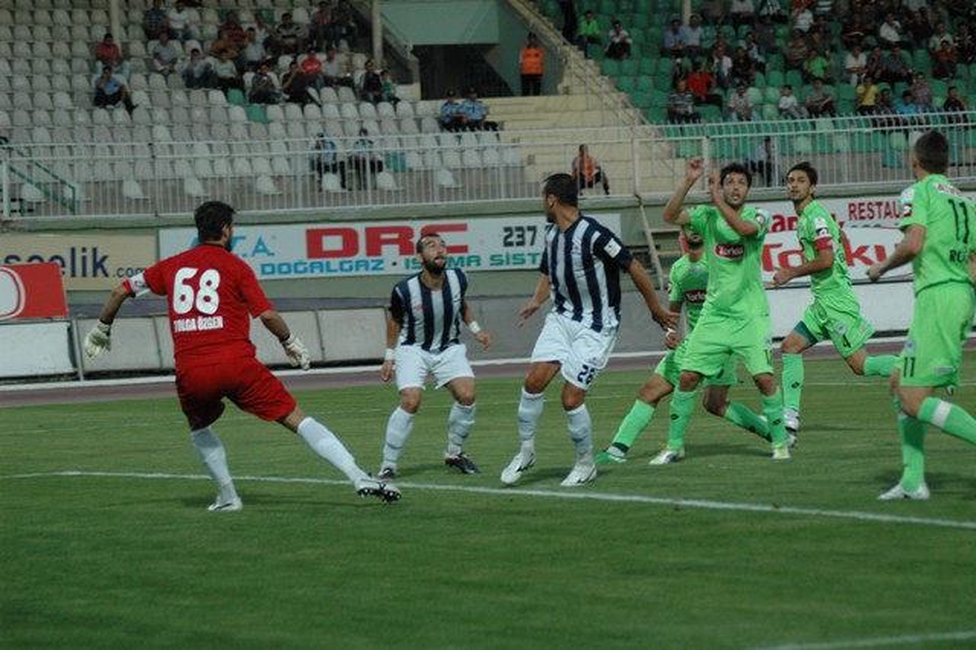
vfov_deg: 8.2
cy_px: 325
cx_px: 488
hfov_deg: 12.2
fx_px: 4552
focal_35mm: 168
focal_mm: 112
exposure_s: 1/400
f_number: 5
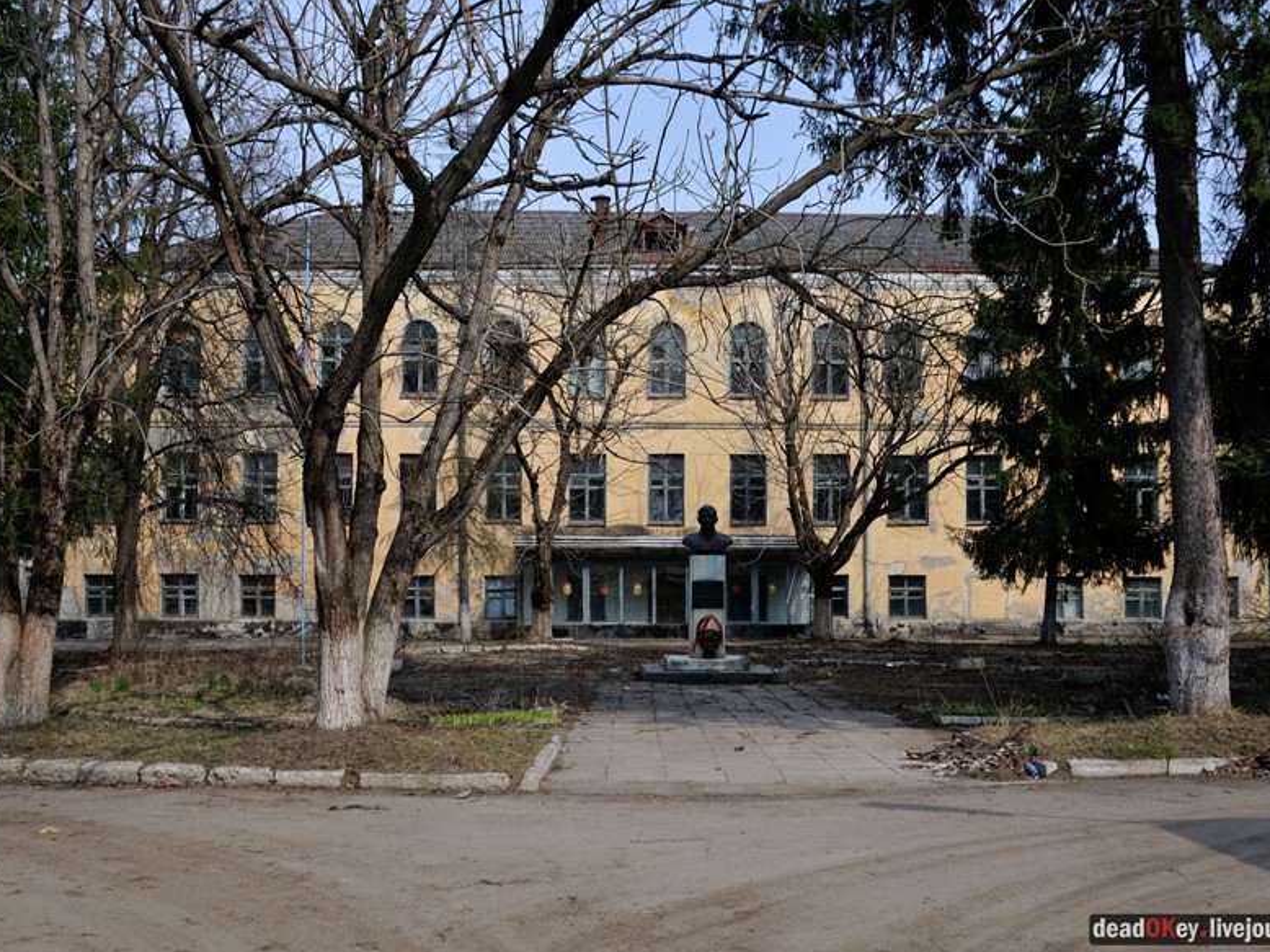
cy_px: 473
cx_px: 659
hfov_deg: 46.8
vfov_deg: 35.9
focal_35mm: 40
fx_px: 1467
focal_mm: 24
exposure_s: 1/800
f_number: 7.1
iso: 200
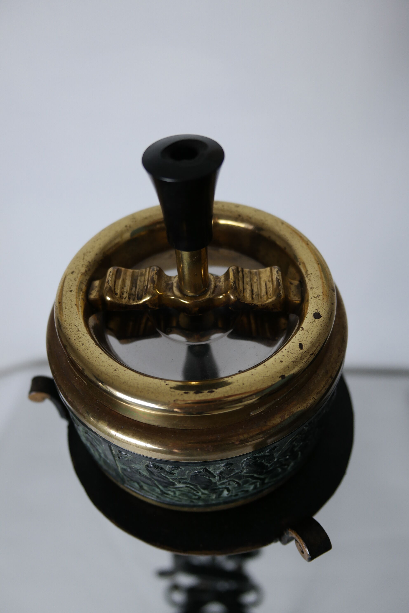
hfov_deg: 43.6
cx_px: 204
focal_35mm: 30
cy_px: 306
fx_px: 511
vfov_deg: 61.9
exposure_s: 1/40
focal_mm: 20
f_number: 3.5
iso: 200
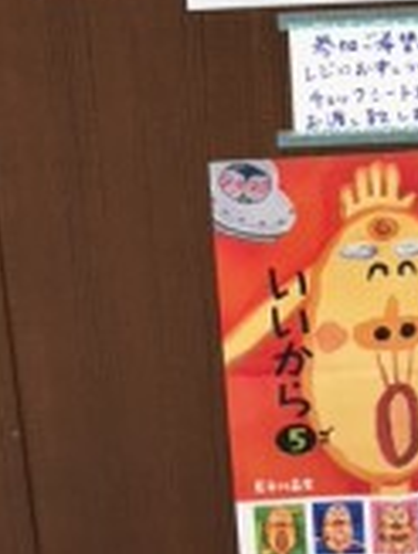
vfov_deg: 24.7
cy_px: -109
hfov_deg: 20.3
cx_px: 391
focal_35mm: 71
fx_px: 1139
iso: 40
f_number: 2.2
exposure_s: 1/30
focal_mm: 4.15
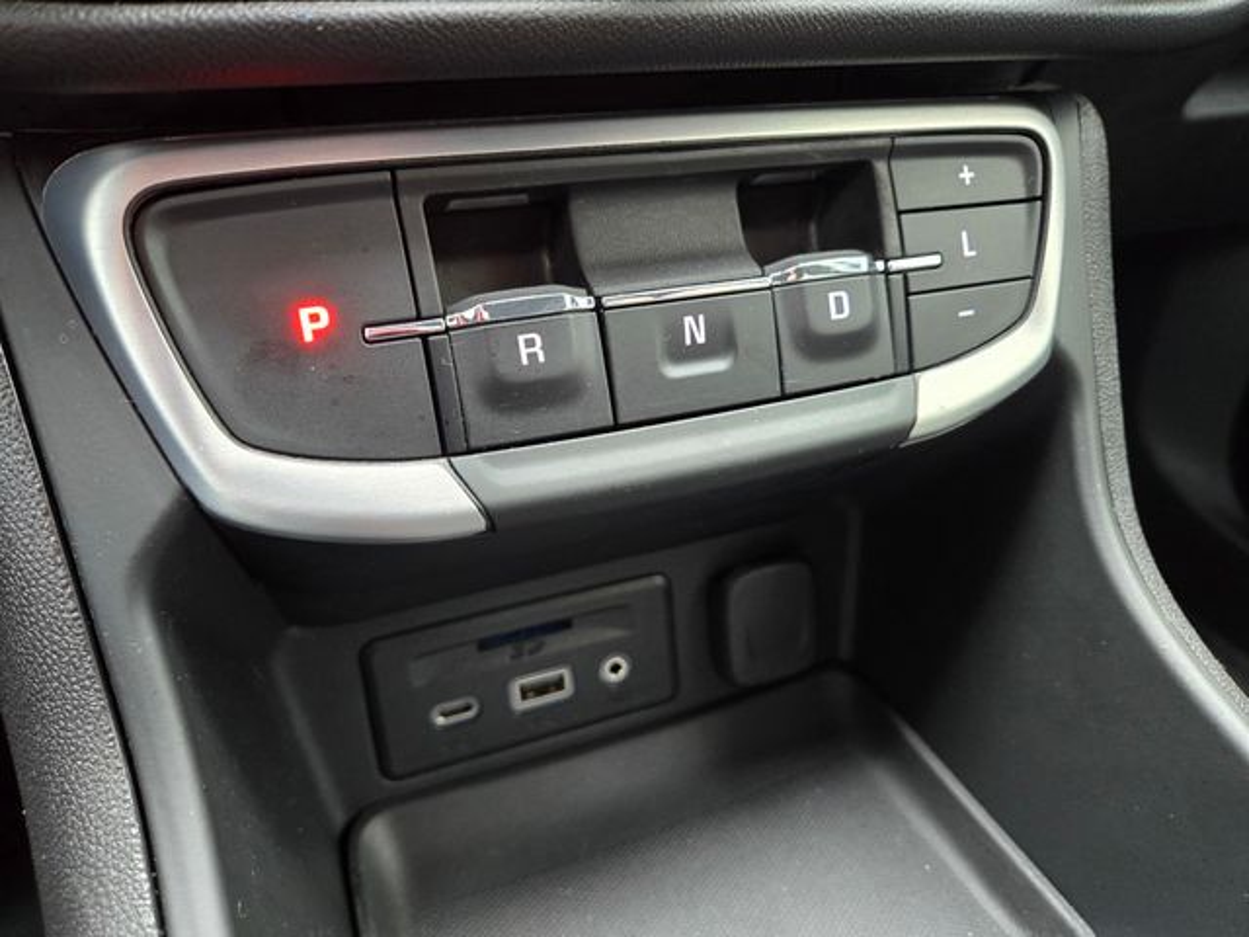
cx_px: 624
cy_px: 468
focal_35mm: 23
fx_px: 830
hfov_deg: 73.9
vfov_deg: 58.9
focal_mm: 5.4
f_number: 1.8
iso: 640
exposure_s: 1/60
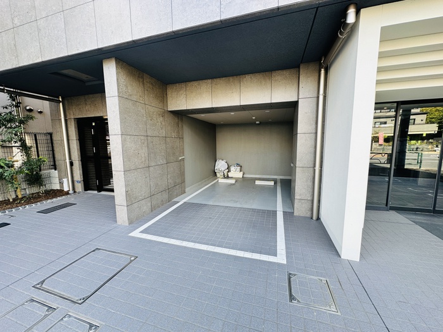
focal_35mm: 14
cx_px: 222
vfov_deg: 85.7
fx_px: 179
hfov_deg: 102.1
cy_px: 166
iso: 50
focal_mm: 2.22
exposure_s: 1/99
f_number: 2.2
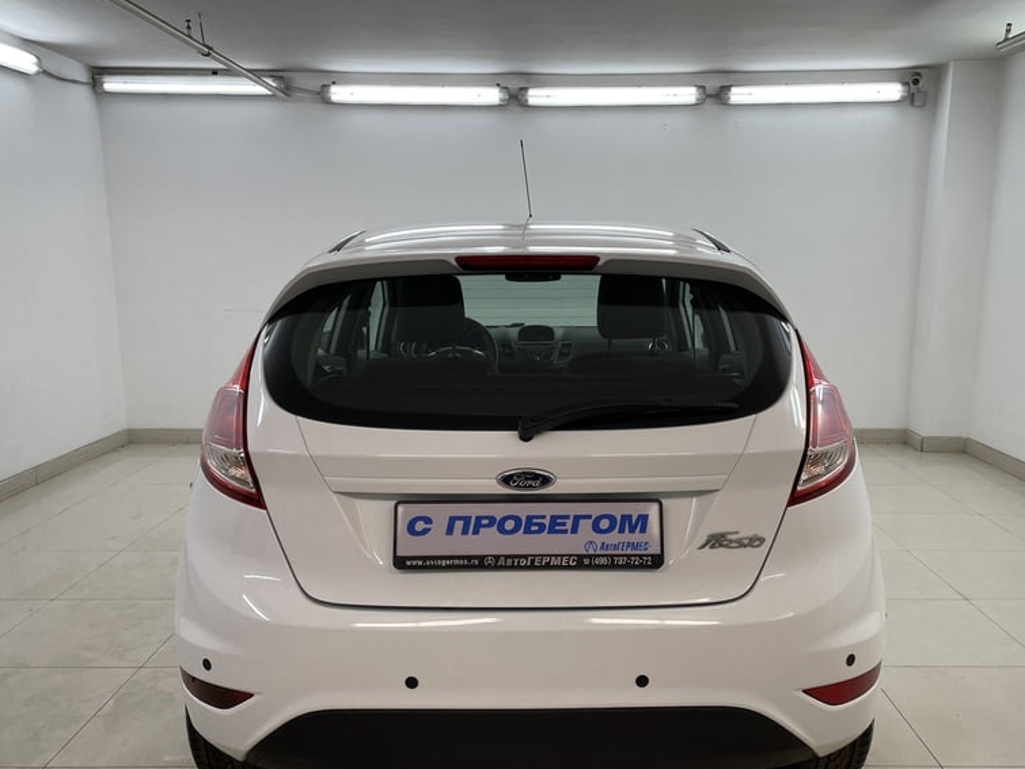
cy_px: 429
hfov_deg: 58.3
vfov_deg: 45.4
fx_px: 918
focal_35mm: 31
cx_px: 540
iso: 32
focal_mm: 4.2
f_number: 1.6
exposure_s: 1/100
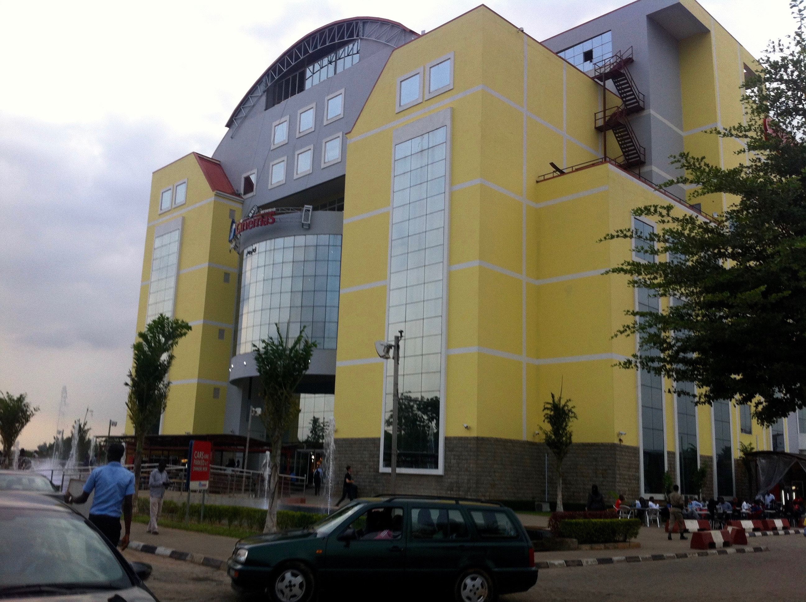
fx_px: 814
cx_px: 403
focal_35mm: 35
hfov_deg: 52.7
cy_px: 301
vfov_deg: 40.6
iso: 80
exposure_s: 1/120
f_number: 2.8
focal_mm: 3.85
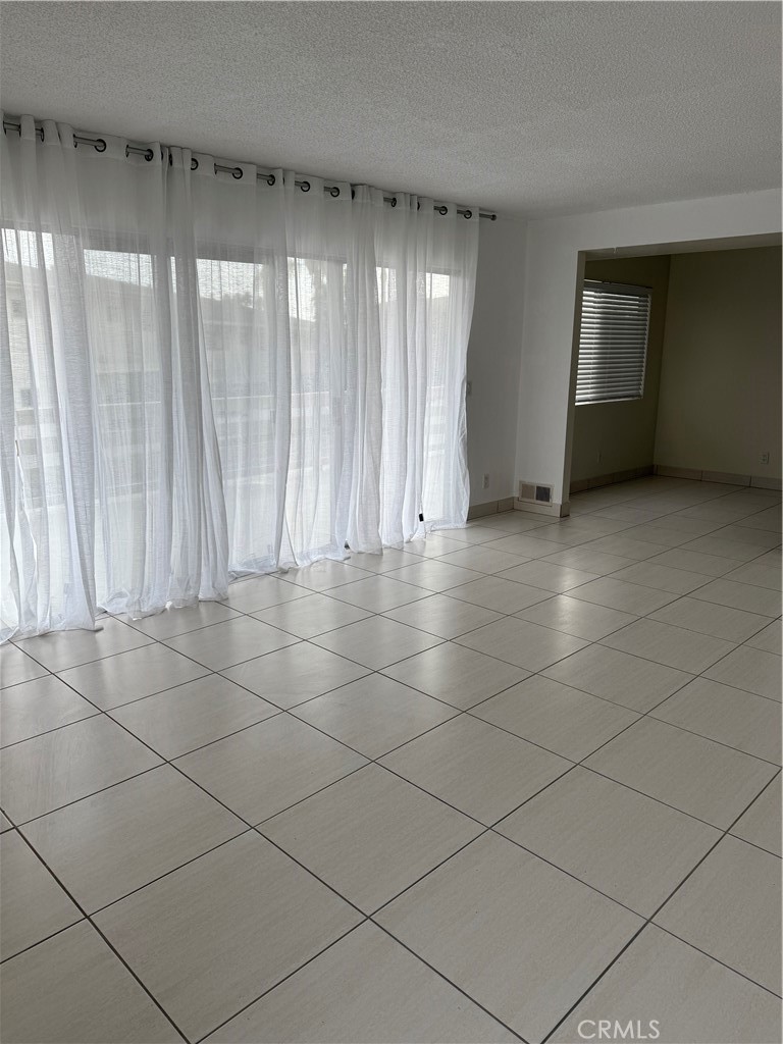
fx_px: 724
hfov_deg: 56.8
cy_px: 522
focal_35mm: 24
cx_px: 392
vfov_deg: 71.6
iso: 80
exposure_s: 1/654
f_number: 1.78
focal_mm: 6.76
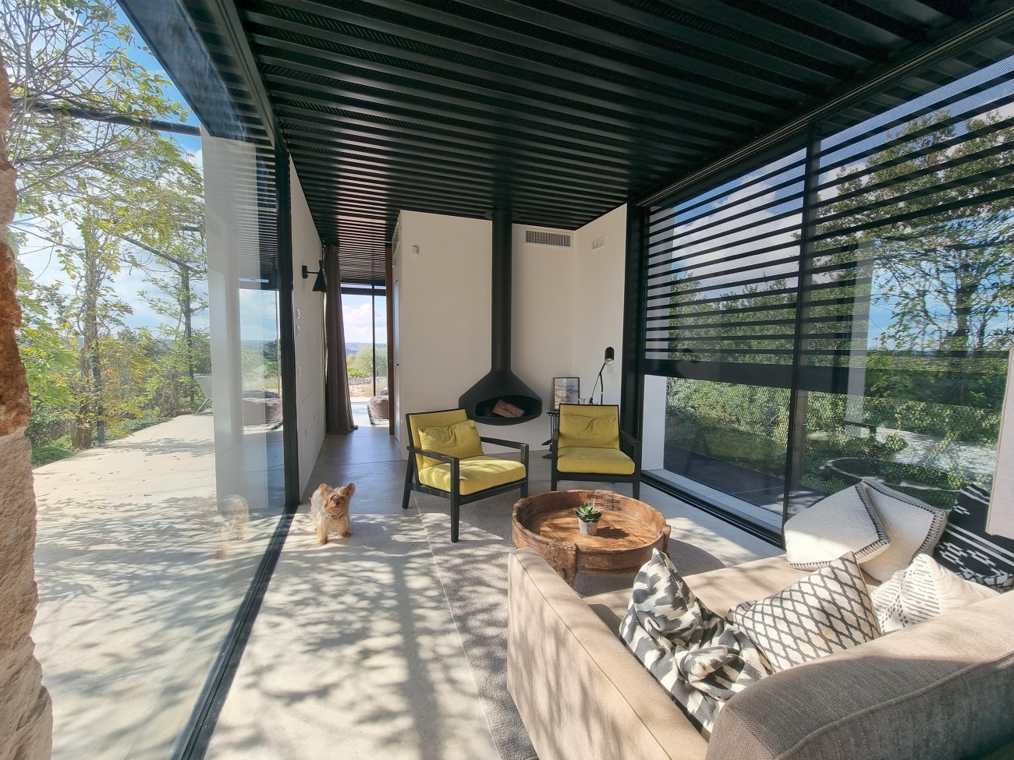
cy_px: 380
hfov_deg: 106.2
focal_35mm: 13
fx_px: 381
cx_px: 507
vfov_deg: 89.9
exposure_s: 1/530
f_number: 2.2
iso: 50
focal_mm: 2.2
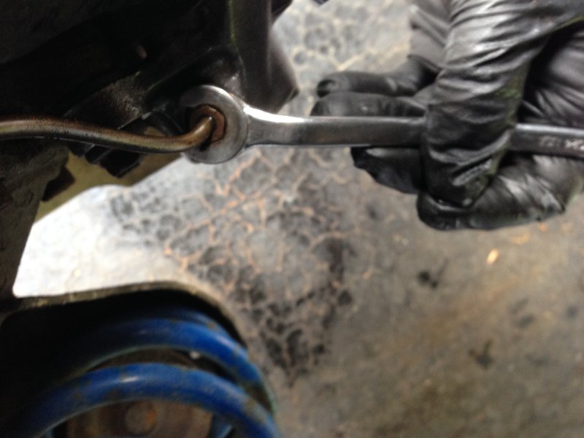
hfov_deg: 55.4
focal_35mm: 33
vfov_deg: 42.9
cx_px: 292
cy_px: 219
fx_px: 557
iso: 160
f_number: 2.4
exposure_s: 1/20
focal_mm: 4.12
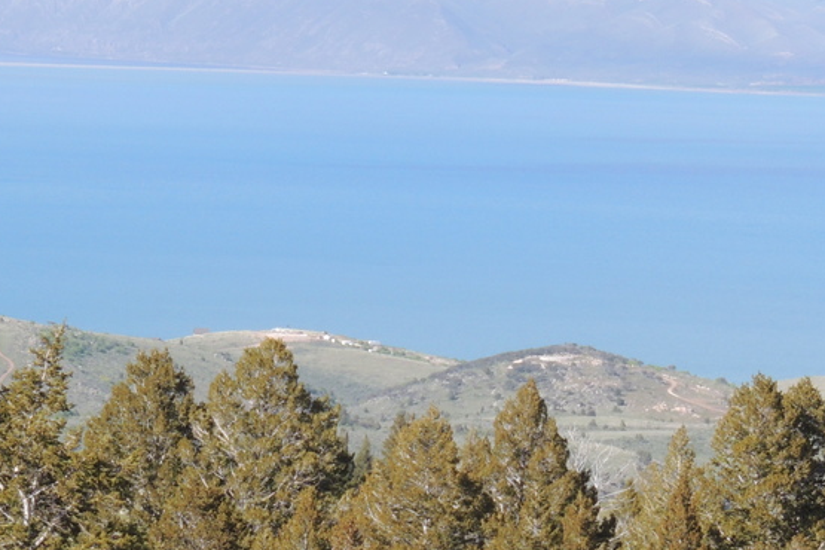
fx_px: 7424
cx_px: 287
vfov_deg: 4.2
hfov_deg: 6.4
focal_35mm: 324
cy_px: 409
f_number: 4.3
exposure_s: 1/400
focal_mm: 24
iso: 100
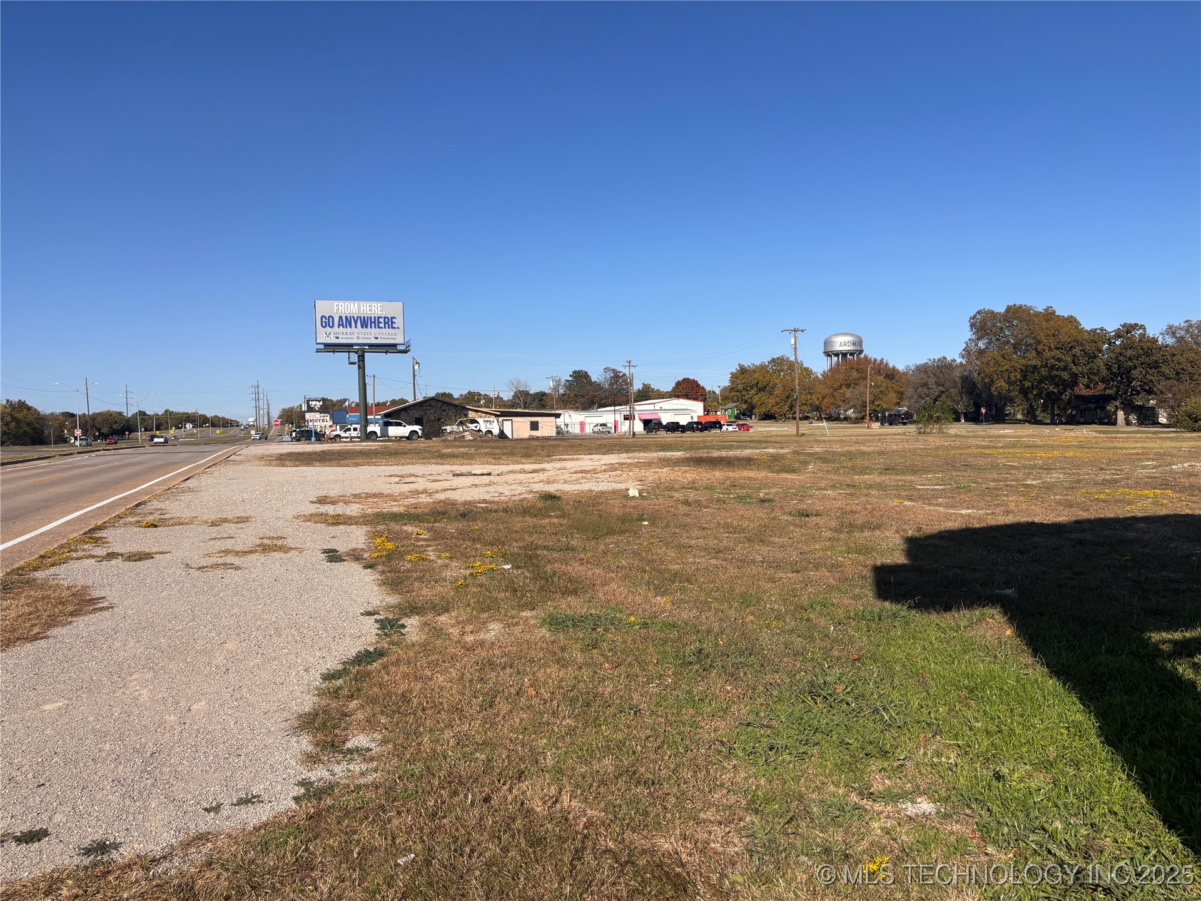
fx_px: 902
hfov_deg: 67.3
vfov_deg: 53.1
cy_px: 450
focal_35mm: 26
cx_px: 600
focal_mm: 5.96
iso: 50
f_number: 1.6
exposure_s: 1/4255
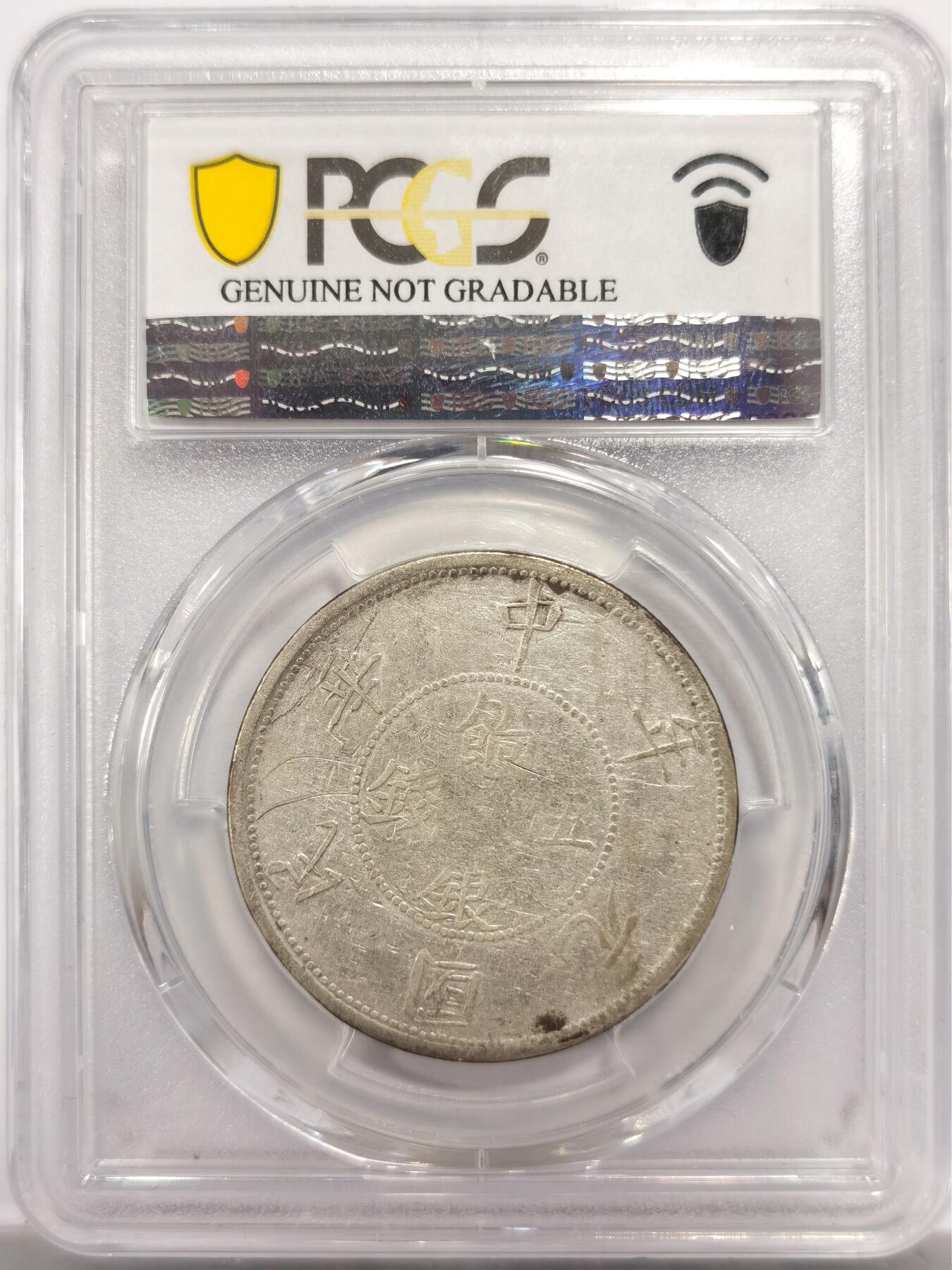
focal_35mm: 54
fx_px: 1980
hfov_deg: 27.0
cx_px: 476
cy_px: 635
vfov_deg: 35.5
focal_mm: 5.56
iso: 100
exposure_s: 1/100
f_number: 16
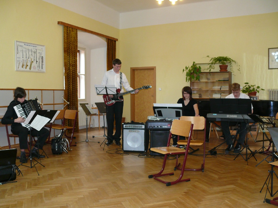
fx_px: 305
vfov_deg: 37.7
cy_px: 104
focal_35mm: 38
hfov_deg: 49.0
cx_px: 139
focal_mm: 7.9
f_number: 2.8
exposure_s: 1/30
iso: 200
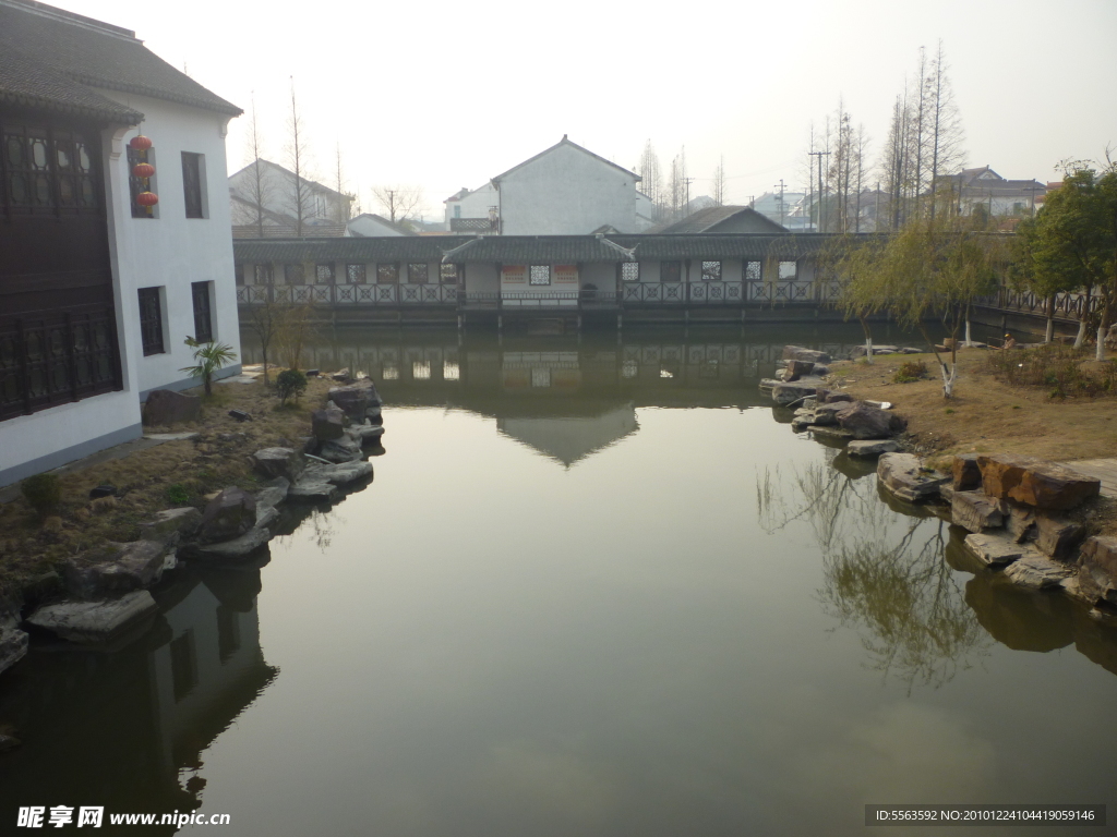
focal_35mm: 29
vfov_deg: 48.2
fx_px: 936
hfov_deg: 61.7
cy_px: 418
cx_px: 558
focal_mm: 5.2
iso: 80
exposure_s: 1/400
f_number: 3.3
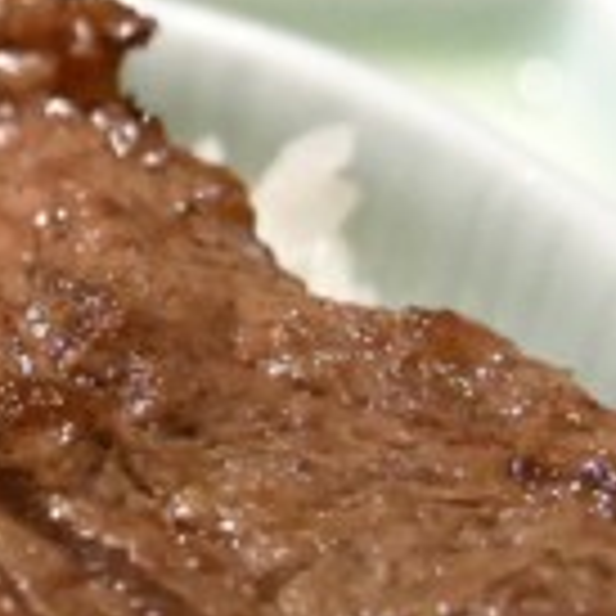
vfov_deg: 10.1
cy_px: 344
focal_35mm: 173
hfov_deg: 9.8
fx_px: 3483
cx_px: -328
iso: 2000
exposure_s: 1/40
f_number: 3.8
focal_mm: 19
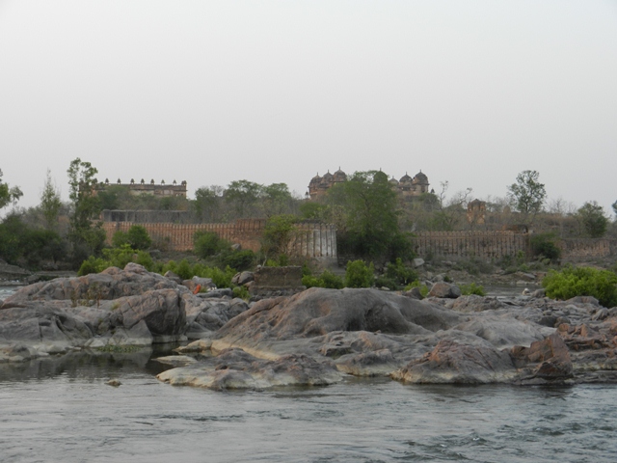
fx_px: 1212
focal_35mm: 68
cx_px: 308
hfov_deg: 28.6
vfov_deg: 21.6
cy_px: 232
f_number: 4.6
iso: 160
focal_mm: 12.3
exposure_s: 1/30
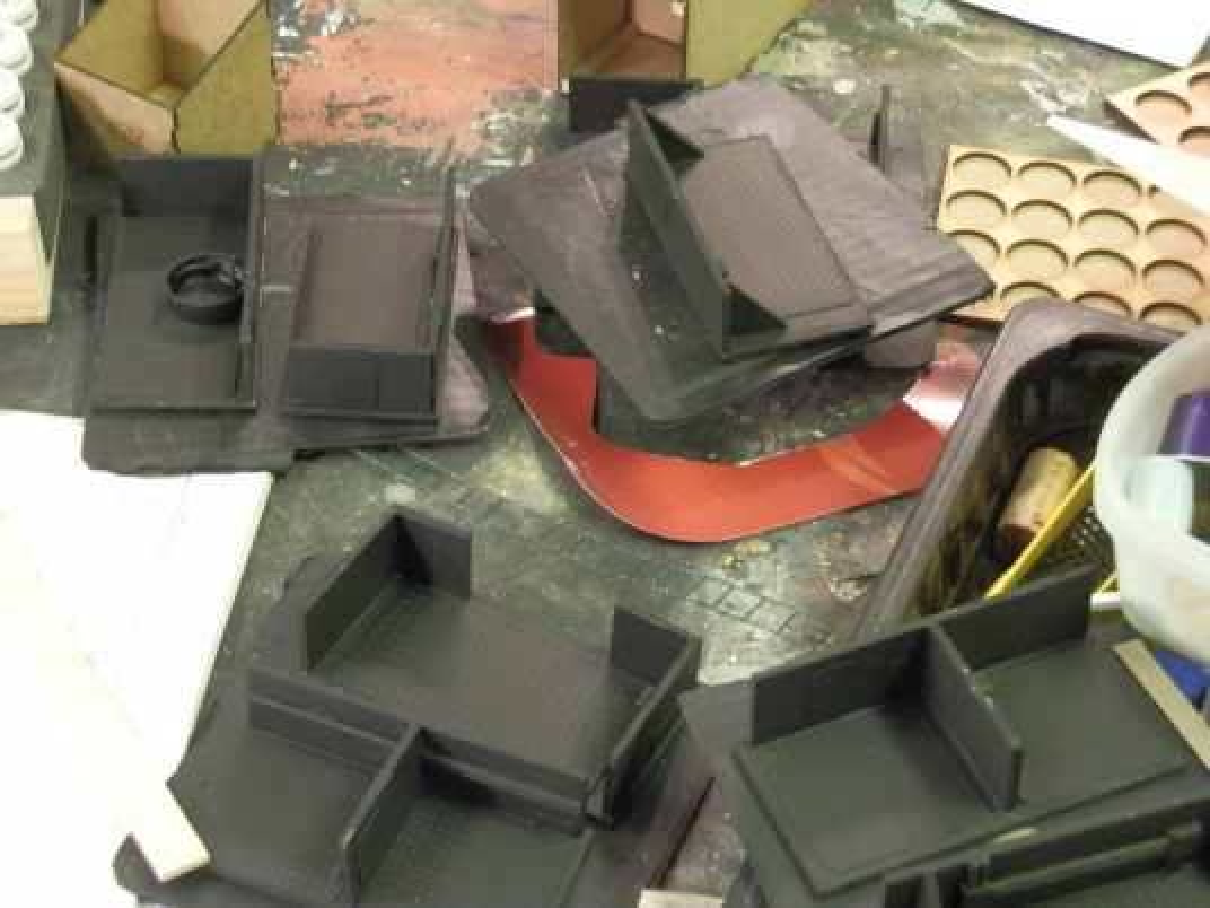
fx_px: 2132
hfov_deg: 31.7
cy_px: 454
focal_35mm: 61
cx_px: 605
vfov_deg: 24.0
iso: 320
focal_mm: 10.99
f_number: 3.7
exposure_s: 1/8
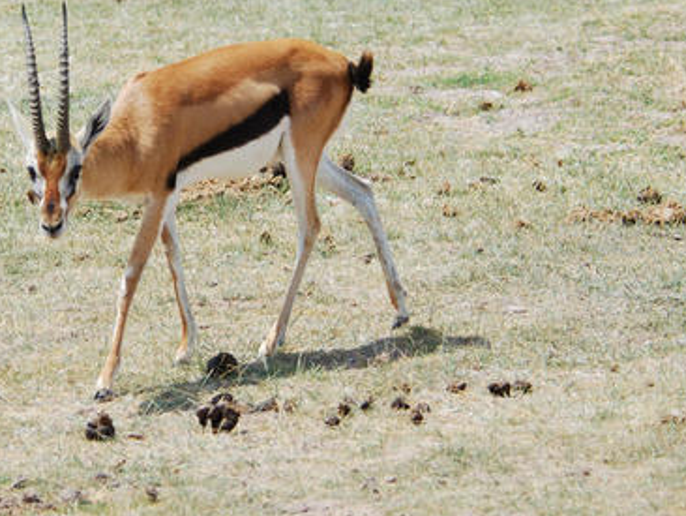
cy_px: 165
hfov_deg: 6.0
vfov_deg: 4.5
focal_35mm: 331
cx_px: 109
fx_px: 6564
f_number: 5.6
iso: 100
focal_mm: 120
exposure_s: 1/500
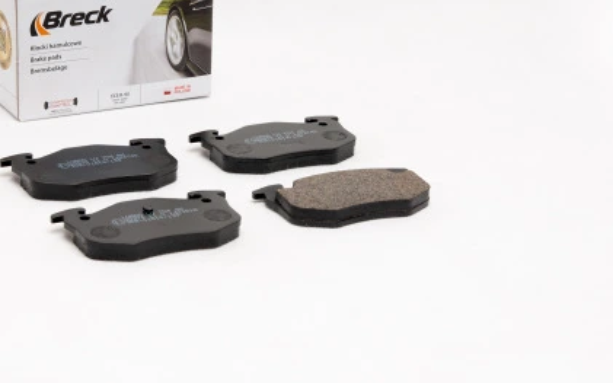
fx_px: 1821
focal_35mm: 109
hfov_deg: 19.1
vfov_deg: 12.0
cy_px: 150
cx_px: 250
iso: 100
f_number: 11
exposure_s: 1/200
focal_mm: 50
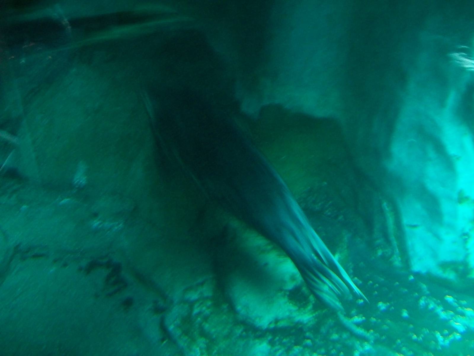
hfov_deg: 51.4
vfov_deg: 39.7
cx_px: 237
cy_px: 178
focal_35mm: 36
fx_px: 493
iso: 240
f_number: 2.7
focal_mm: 6
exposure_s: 1/8
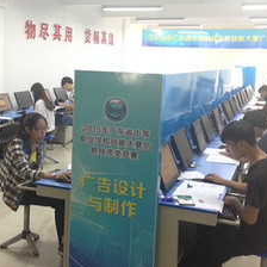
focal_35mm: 52
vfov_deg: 32.6
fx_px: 454
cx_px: 101
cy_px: 99
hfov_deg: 32.6
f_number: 2.4
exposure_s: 1/20
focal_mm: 4.12
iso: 160
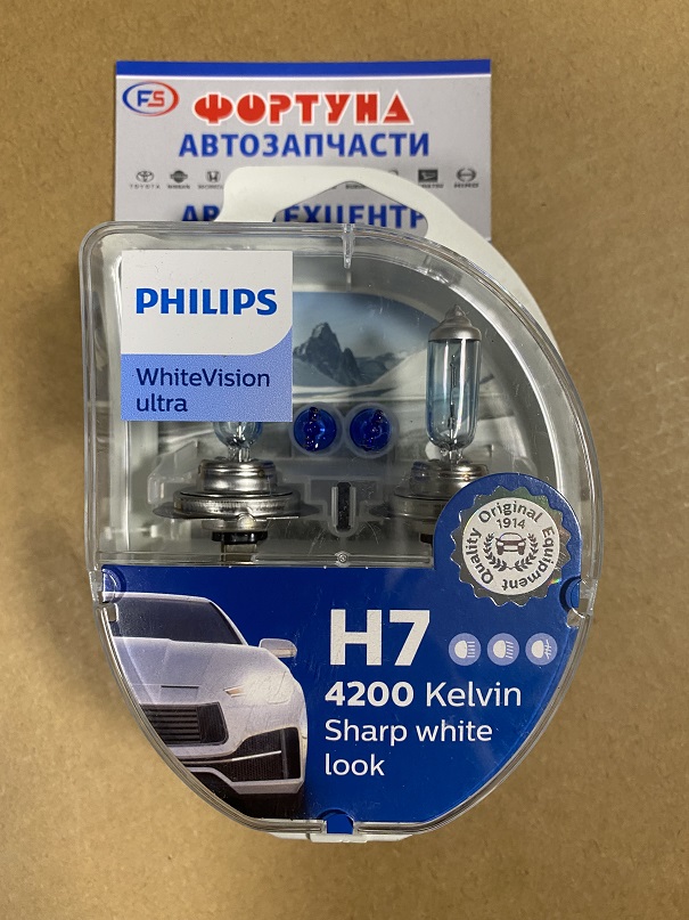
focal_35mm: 26
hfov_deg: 53.1
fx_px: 690
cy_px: 460
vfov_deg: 67.3
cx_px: 344
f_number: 1.8
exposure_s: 1/50
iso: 200
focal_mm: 4.25
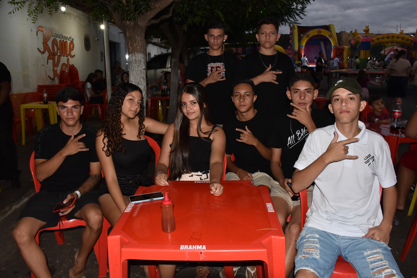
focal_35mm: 27
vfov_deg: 47.9
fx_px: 313
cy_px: 139
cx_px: 208
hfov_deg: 67.4
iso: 800
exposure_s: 1/100
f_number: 6.3
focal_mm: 18
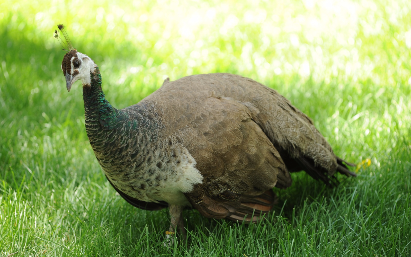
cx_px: 206
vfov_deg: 6.4
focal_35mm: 204
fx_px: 2285
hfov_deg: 10.3
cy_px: 125
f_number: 4.8
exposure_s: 1/90
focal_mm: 200
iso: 200
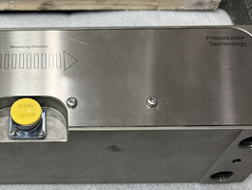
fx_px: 357
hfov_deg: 37.3
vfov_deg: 29.6
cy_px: 112
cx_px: 45
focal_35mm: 49
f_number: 1.6
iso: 125
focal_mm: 5.1
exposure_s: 1/100
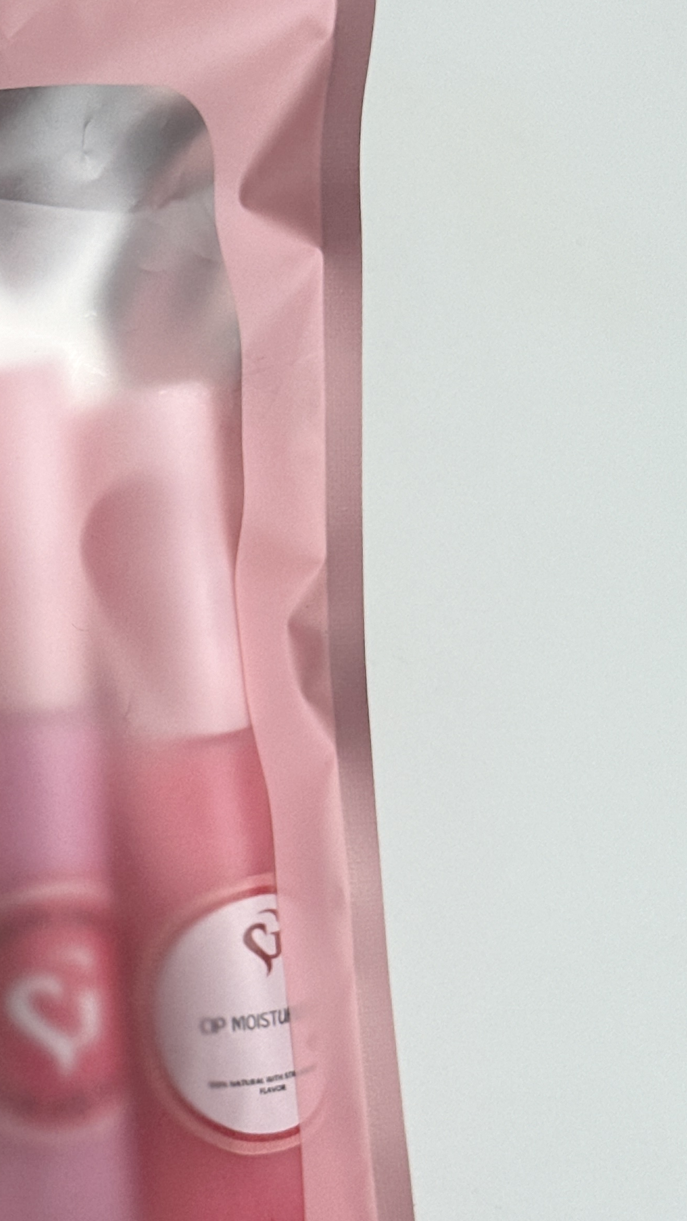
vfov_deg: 23.7
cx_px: -69
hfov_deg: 13.2
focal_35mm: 90
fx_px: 2915
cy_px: 663
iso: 64
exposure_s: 1/308
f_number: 1.78
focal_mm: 6.86
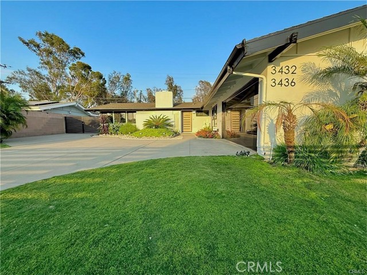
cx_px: 184
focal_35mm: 14
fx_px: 148
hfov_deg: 102.1
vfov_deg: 85.7
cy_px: 138
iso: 50
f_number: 2.2
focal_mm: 2.22
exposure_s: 1/514
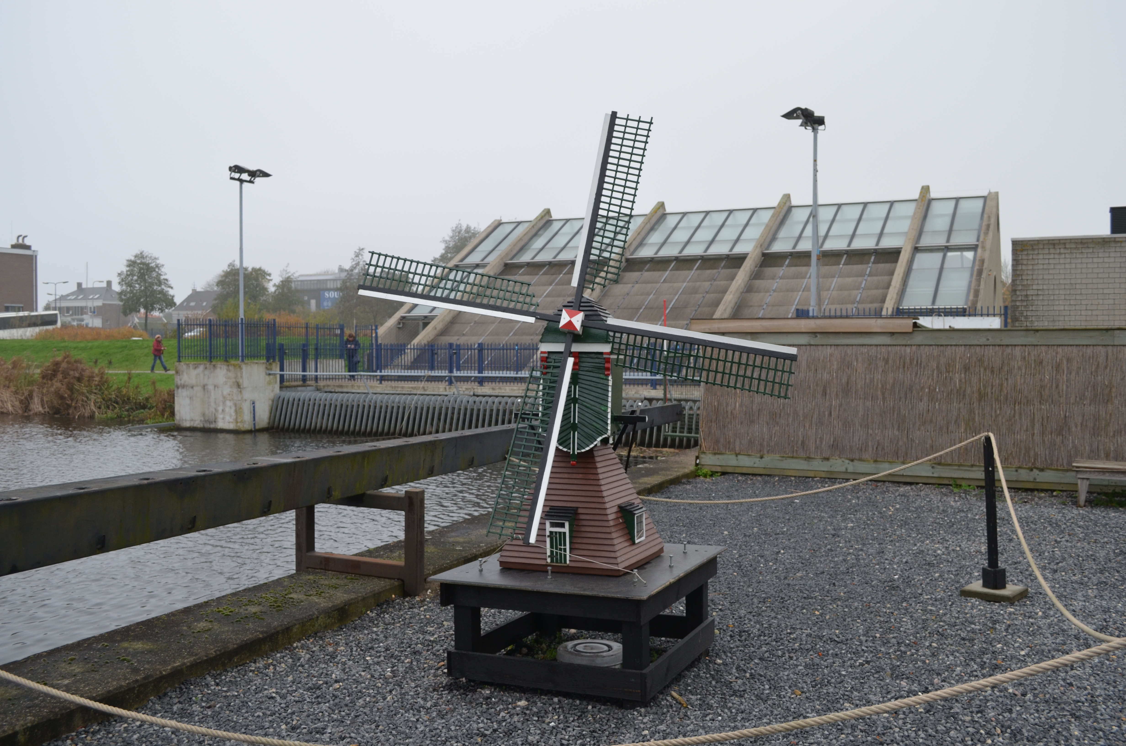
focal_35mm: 33
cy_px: 373
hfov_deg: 57.3
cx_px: 563
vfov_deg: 39.8
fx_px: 1030
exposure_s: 1/125
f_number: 5.6
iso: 320
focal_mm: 22
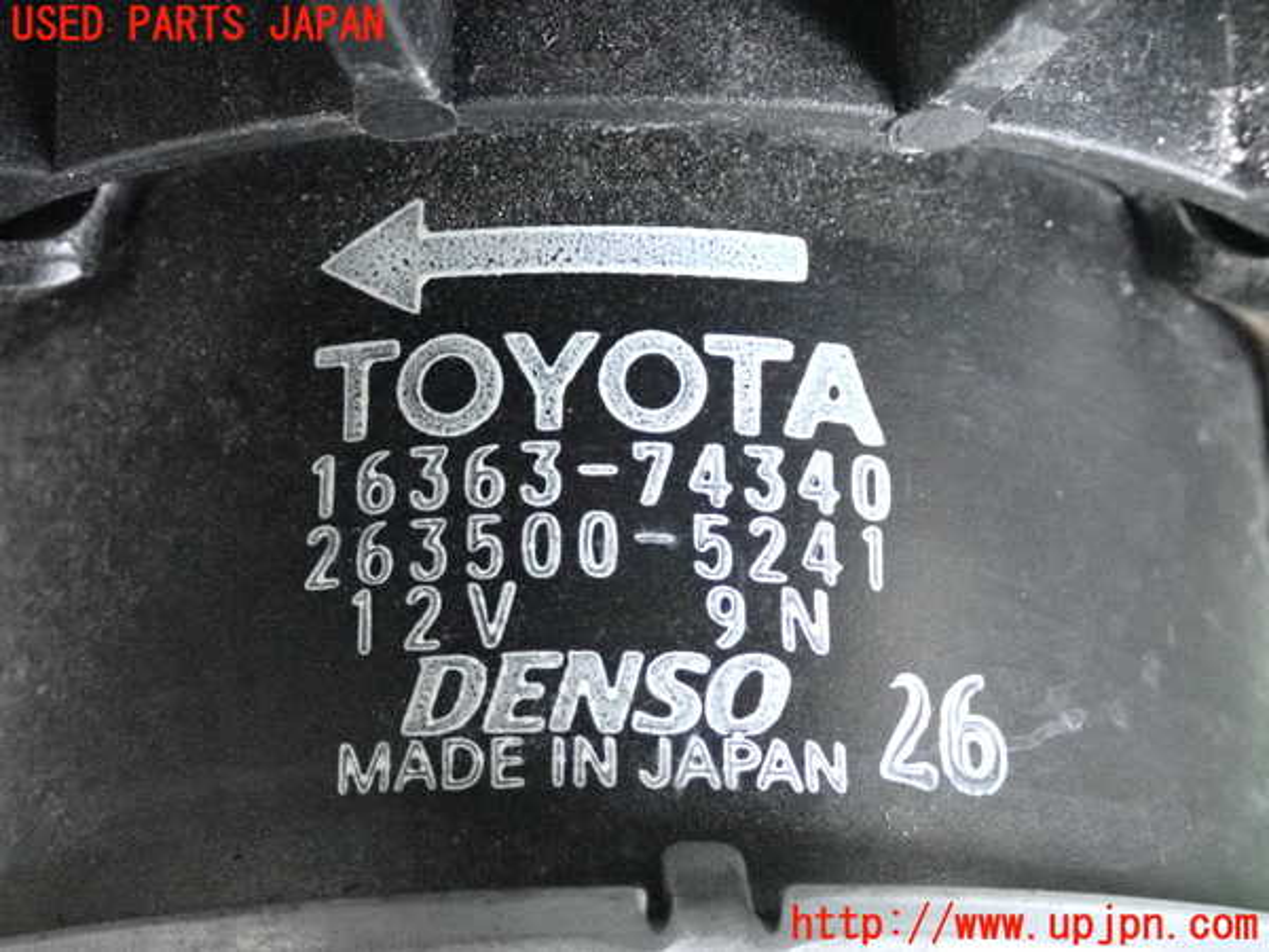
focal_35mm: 71
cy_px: 476
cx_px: 634
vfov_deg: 20.7
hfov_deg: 27.4
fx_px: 2603
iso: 5000
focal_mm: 12.73
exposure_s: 1/125
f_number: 3.9
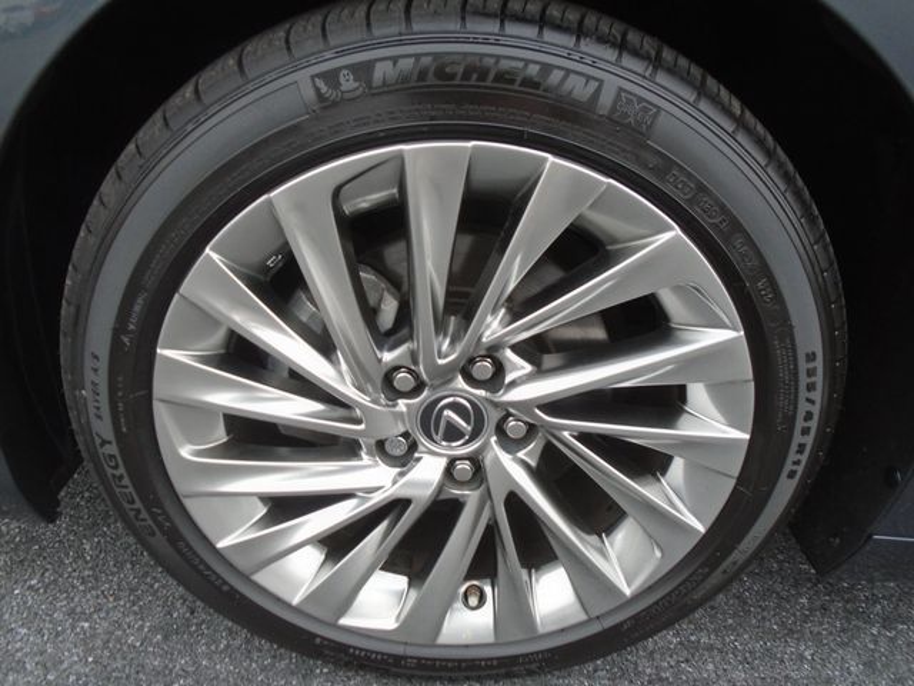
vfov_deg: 53.1
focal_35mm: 26
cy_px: 343
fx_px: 687
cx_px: 457
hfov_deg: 67.3
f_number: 3.2
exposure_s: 1/60
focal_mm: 4.6
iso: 100
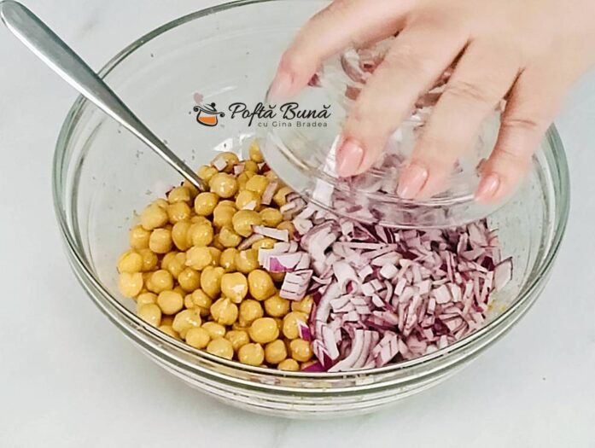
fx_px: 2427
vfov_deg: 10.5
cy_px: 224
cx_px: 298
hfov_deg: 14.0
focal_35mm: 141
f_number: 1.8
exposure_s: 1/33.3
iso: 200
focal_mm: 3.98
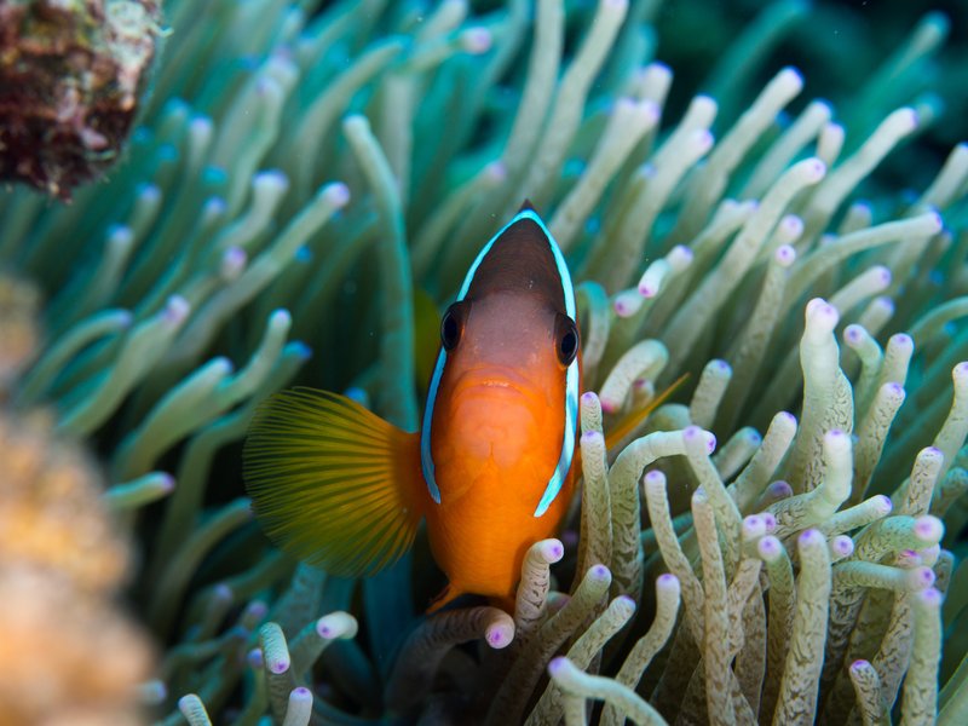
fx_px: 3356
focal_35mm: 120
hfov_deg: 16.4
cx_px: 484
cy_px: 363
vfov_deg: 12.3
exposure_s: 1/125
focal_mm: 60
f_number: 5
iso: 100
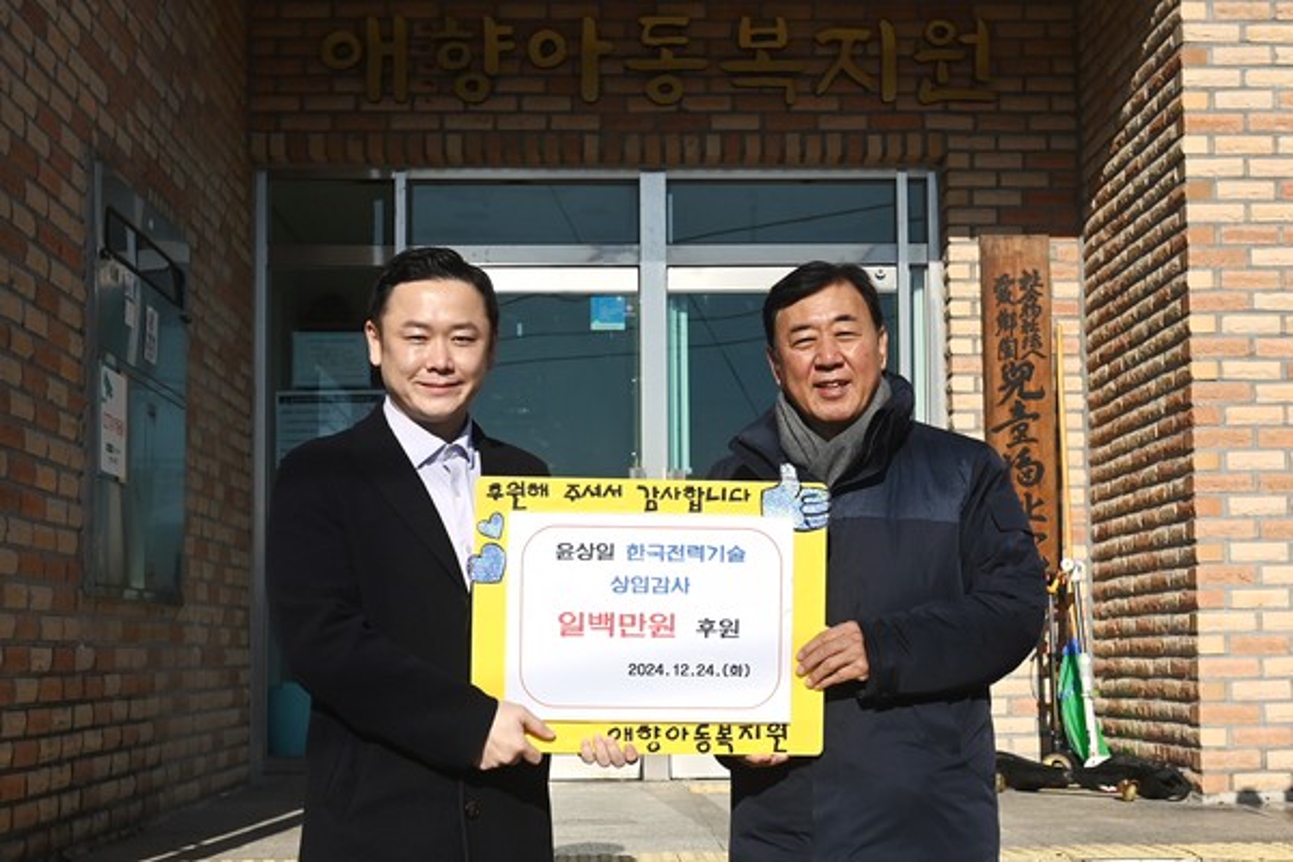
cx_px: 646
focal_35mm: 38
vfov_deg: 35.1
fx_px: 1365
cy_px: 431
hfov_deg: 50.7
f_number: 5.6
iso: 640
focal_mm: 38
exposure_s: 1/8000
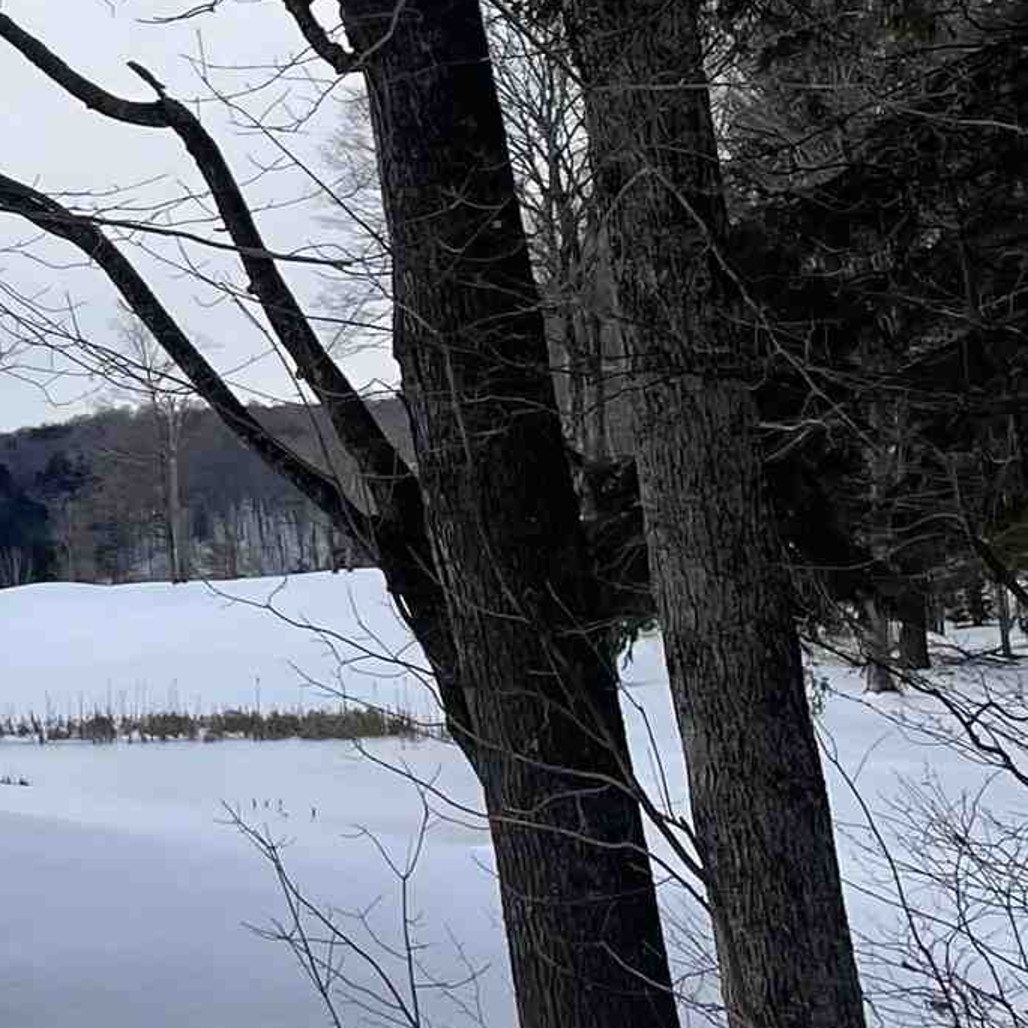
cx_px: -1036
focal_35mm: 103
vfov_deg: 16.8
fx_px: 3461
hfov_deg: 14.1
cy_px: 282
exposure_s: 1/5556
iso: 32
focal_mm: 4.2
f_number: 1.6
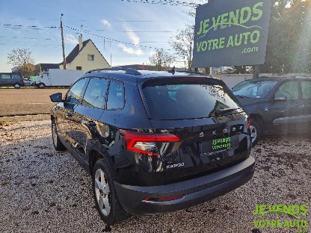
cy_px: 116
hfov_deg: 73.9
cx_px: 156
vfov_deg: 58.9
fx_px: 207
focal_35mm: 23
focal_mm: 5.4
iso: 50
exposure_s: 1/868
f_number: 1.8
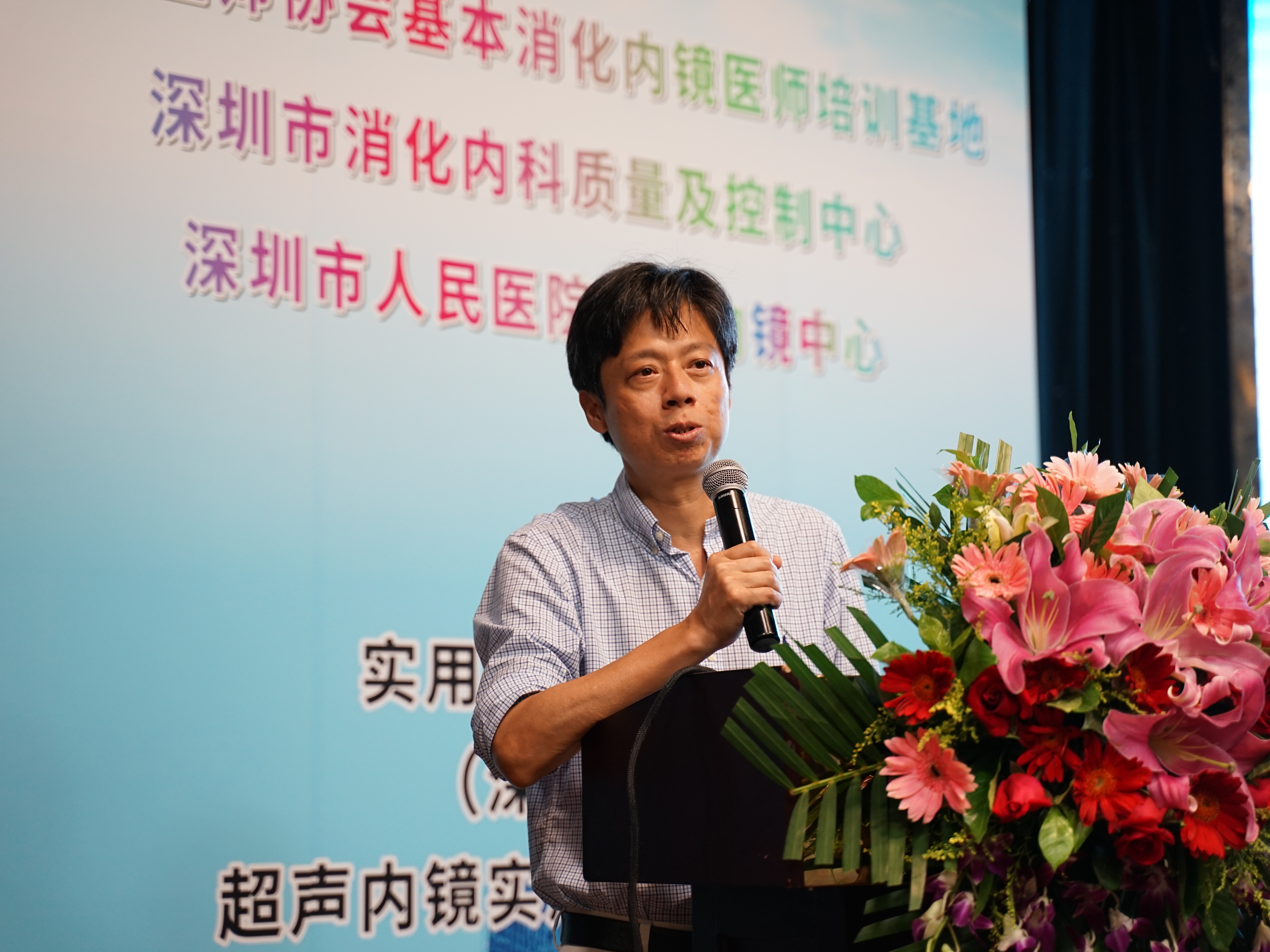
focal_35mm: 82
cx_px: 692
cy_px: 473
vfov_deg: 18.0
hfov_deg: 23.8
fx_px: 3008
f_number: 2.8
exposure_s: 1/125
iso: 800
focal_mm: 75
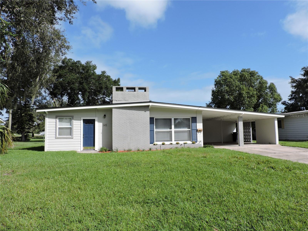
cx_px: 154
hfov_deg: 71.6
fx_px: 214
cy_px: 116
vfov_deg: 56.8
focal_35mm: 24
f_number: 3.3
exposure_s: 1/1250
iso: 100
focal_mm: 4.3
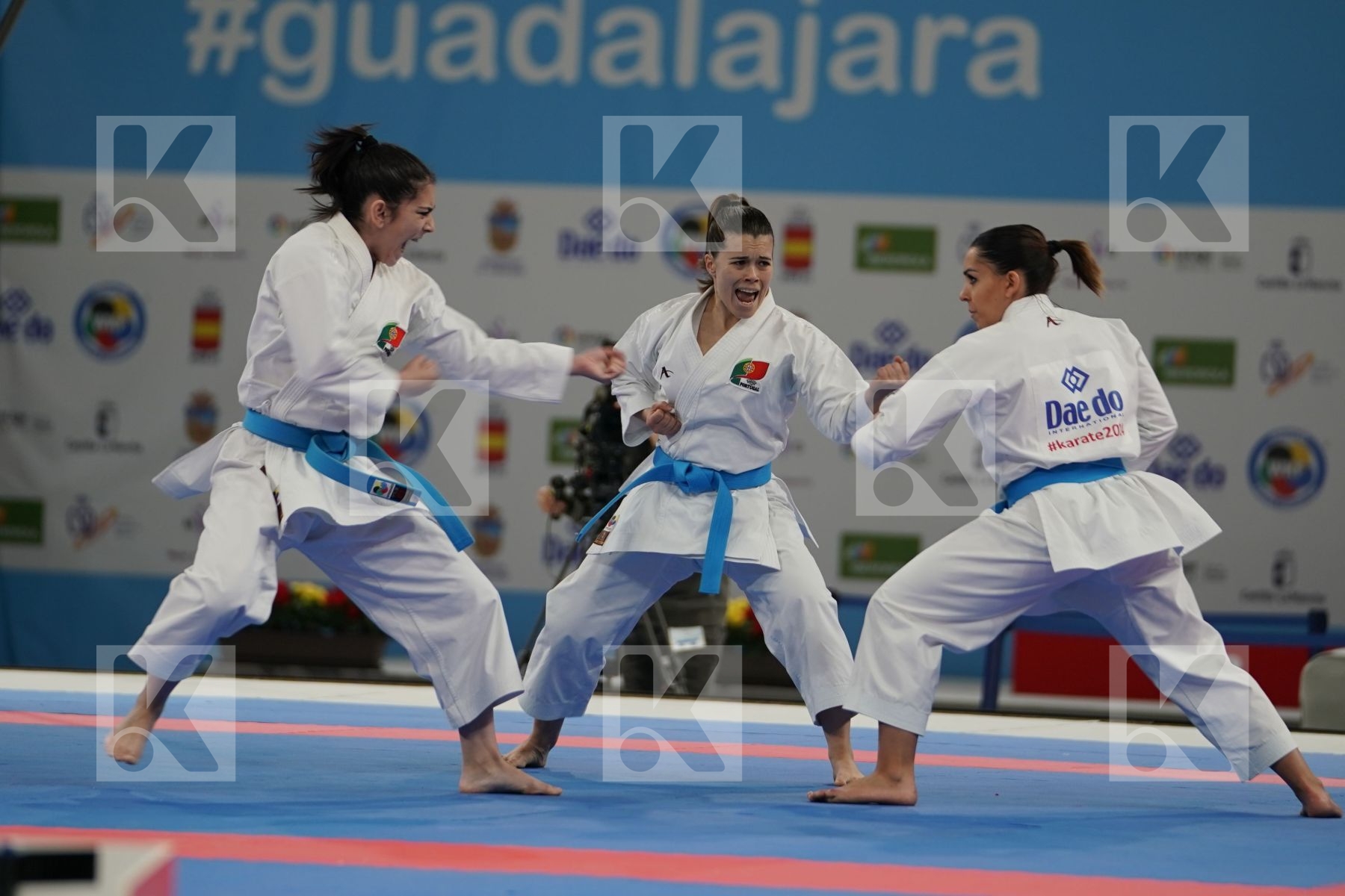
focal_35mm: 261
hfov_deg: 7.9
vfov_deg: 5.3
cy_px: 448
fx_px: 9750
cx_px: 672
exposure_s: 1/250
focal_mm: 174
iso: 250
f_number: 2.8
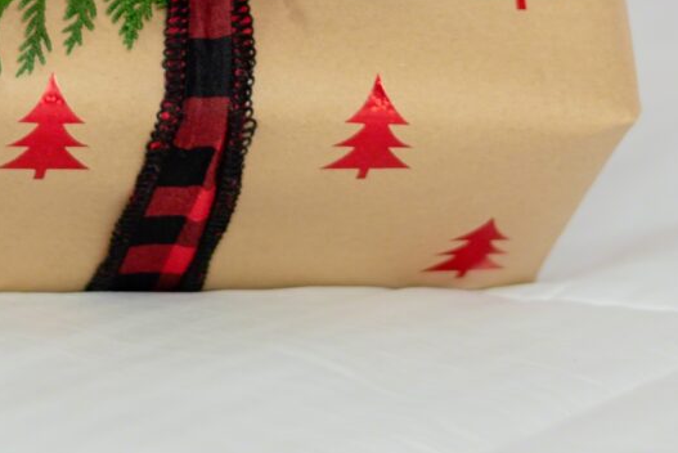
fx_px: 4579
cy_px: -497
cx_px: 242
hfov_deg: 8.5
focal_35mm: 243
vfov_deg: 5.5
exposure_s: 1/200
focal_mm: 50
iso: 320
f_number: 1.8
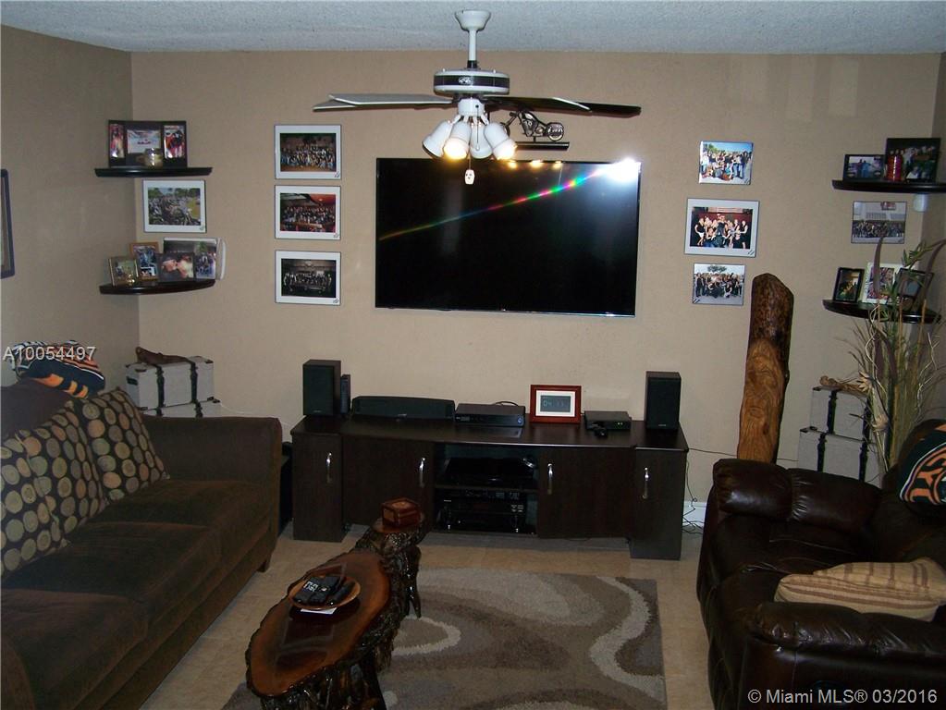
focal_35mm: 38
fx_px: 1039
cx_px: 473
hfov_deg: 49.0
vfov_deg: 37.7
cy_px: 355
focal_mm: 6.3
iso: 160
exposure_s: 1/60
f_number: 2.8
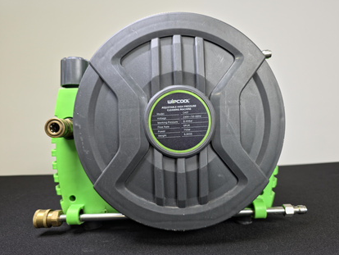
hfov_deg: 69.3
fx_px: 245
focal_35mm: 25
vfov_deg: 54.9
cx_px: 179
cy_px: 130
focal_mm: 6.3
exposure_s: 1/100
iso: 160
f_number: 1.7
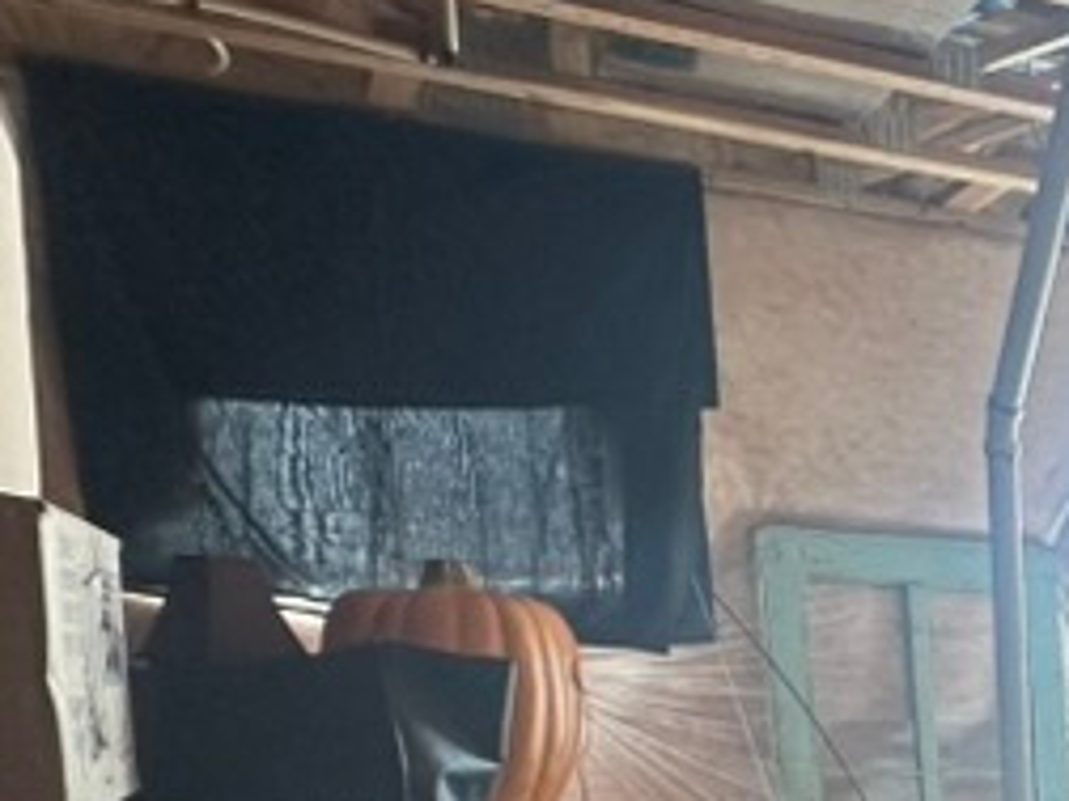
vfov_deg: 22.4
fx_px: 1760
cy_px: 1093
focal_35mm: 57
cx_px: 1493
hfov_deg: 26.8
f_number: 2.2
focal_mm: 2.22
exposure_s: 1/60
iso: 200
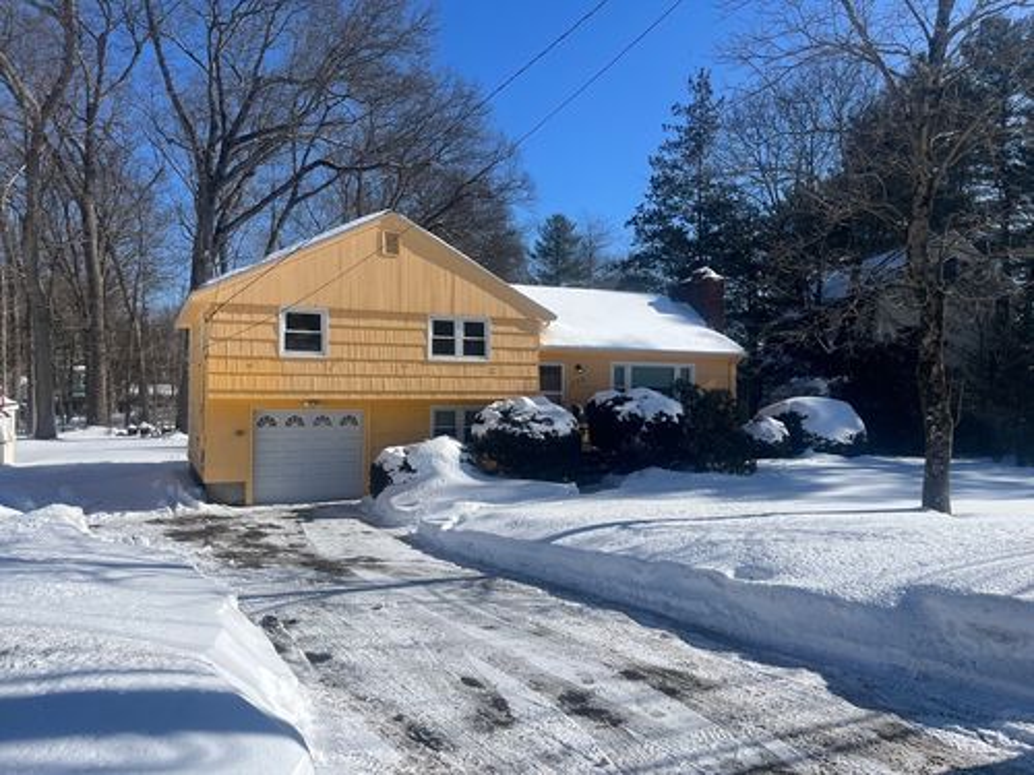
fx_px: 777
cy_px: 388
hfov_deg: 67.3
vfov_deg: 53.1
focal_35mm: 26
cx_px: 517
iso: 50
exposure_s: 1/7353
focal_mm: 5.1
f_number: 1.6
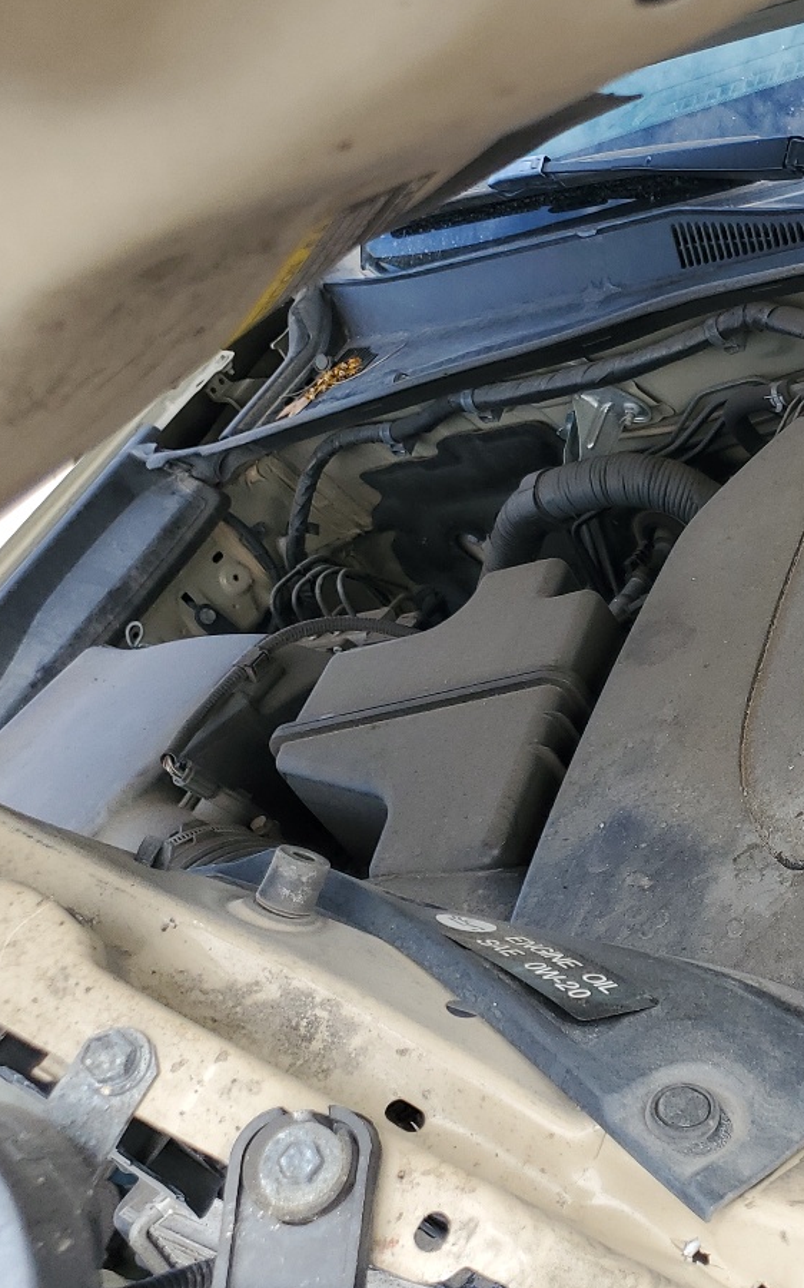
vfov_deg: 41.1
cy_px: 640
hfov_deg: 23.7
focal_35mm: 49
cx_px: 997
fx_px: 1719
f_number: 1.5
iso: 50
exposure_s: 1/556
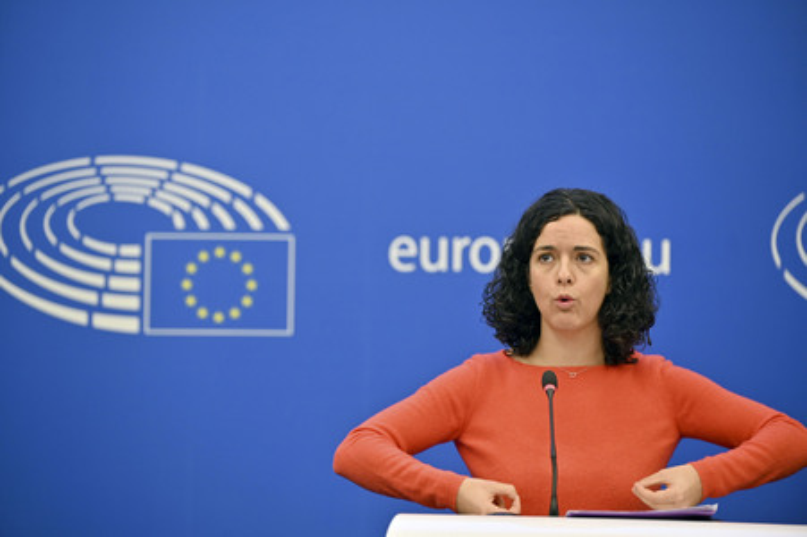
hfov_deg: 15.2
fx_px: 3024
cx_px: 404
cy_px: 268
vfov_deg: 10.1
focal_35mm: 135
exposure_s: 1/160
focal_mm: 135
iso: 640
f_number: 2.8
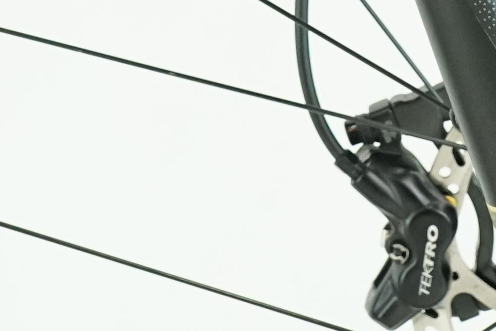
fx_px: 2797
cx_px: 337
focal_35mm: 203
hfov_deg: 10.1
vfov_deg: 6.6
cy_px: -255
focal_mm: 34
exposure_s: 1/200
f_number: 5.6
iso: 2500
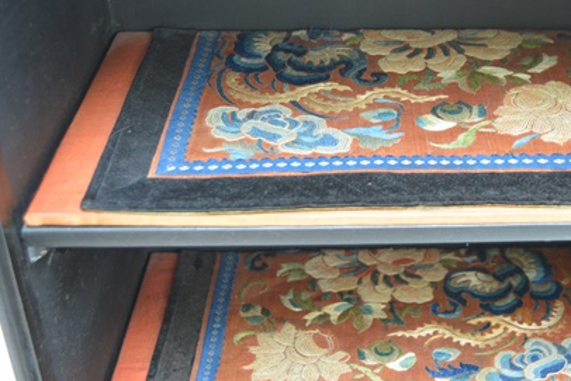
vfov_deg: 21.9
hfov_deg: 31.9
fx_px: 984
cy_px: 143
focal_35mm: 62
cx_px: 419
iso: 800
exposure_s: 1/60
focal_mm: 28
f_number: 4.5
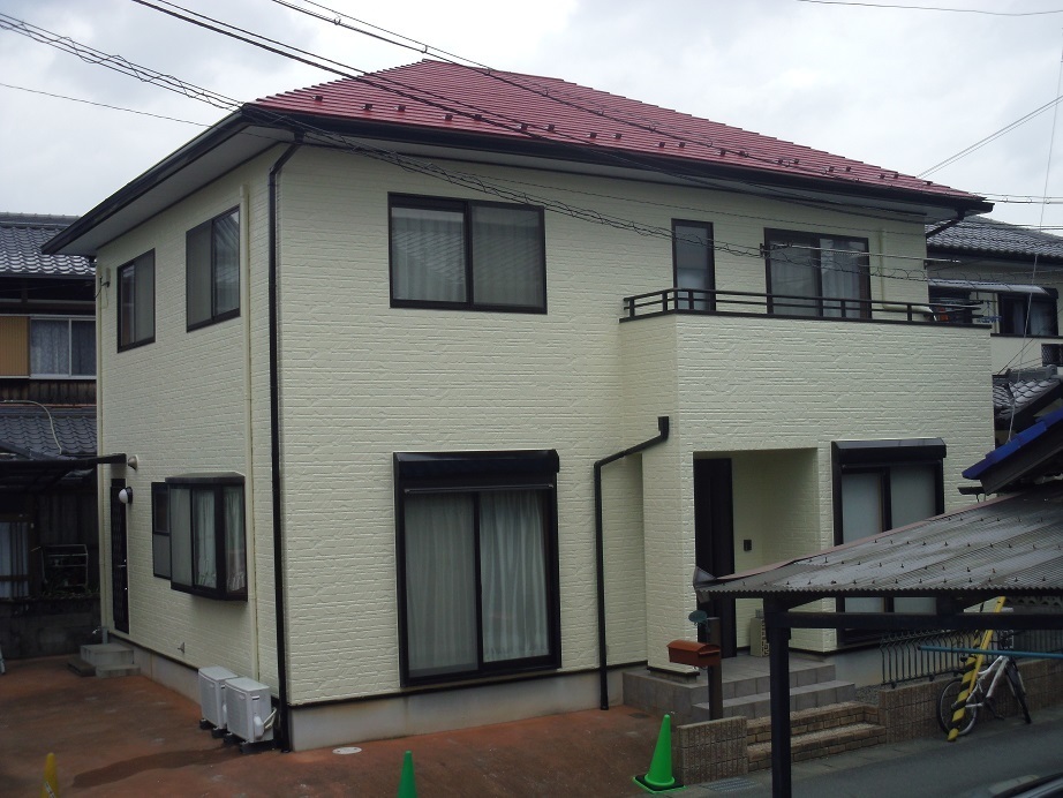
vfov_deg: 32.9
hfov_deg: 42.9
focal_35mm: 44
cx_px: 532
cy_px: 399
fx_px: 1352
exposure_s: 1/320
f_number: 4.7
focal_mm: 7.8
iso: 64
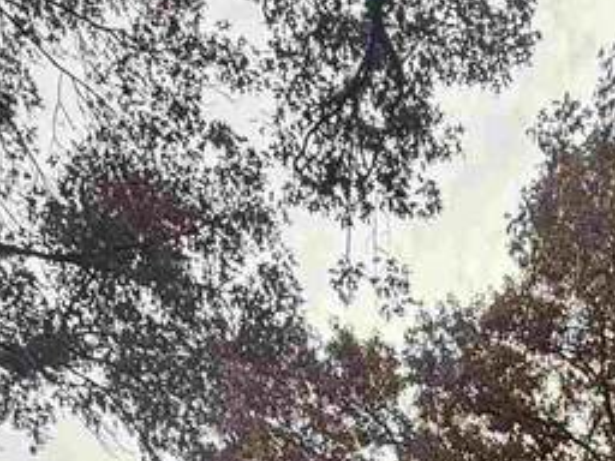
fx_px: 1244
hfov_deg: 26.8
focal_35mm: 70
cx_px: 557
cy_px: 1076
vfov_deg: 14.6
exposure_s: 1/514
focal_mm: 2.22
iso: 64
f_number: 2.2
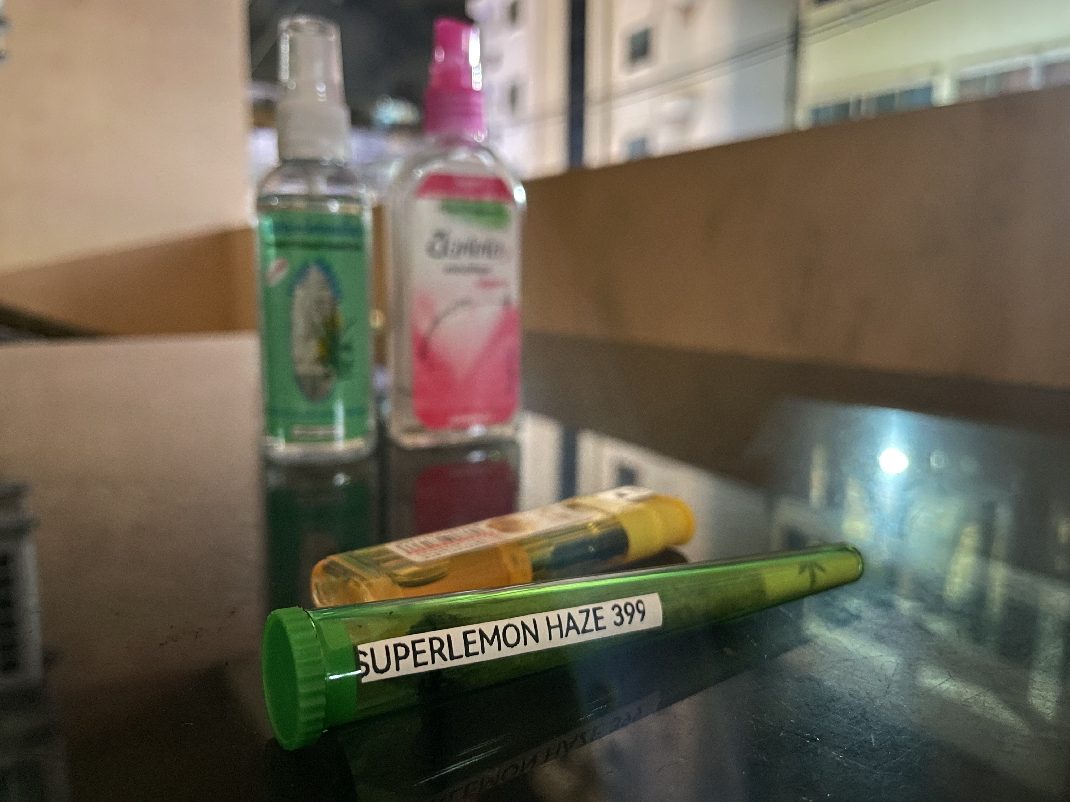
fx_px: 804
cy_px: 401
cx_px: 535
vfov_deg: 53.1
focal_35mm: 26
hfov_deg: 67.3
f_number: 1.6
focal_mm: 4.2
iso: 800
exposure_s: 1/5
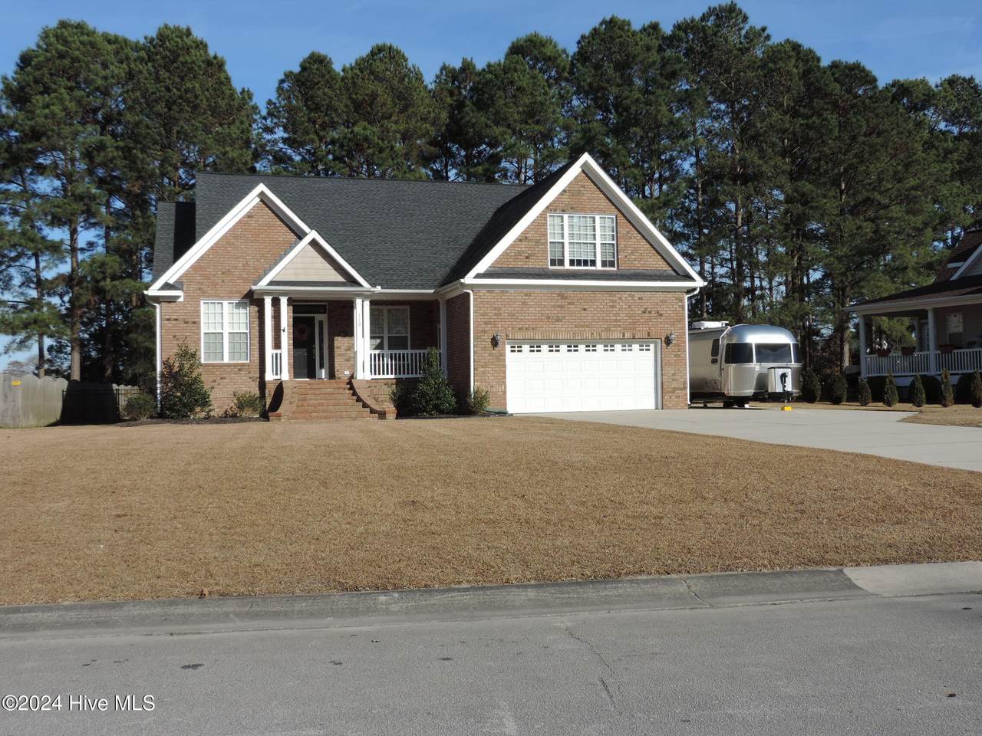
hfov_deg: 52.6
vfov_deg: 40.7
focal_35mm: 35
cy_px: 368
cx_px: 491
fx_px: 993
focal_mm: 6.2
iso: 80
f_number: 3.3
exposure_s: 1/1250
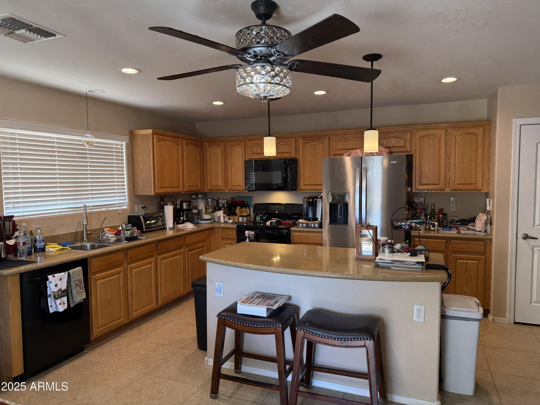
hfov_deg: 71.6
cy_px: 202
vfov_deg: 56.8
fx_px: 374
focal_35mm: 24
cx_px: 270
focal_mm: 6.76
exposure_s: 1/120
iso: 250
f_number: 1.78
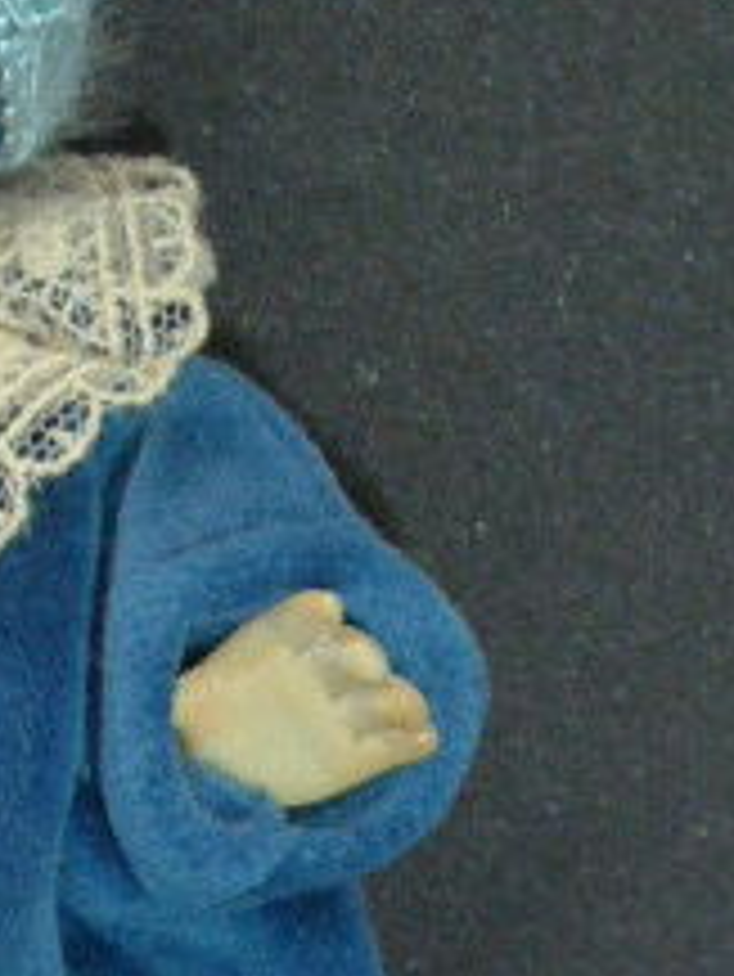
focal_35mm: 156
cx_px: -230
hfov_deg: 9.4
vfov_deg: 12.7
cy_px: 405
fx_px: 4406
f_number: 4.4
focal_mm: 9
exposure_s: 1/60
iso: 500
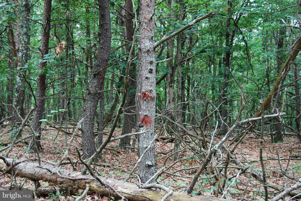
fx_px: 427
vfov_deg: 26.5
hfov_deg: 38.8
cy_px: 100
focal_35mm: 51
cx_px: 150
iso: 400
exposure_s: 1/50
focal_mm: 34
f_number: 4.5
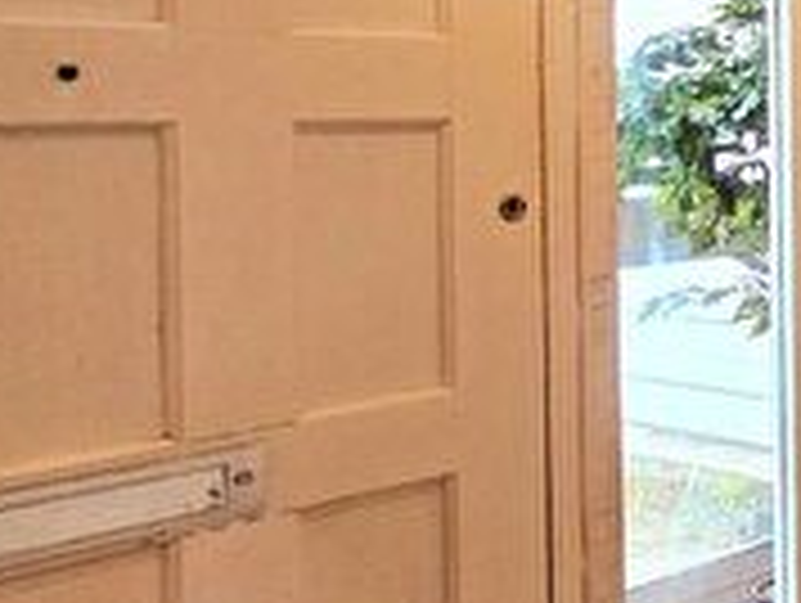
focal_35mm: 51
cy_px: 124
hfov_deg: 21.7
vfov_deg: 28.1
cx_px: 1472
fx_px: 1182
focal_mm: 2.2
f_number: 2.2
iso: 160
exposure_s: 1/50
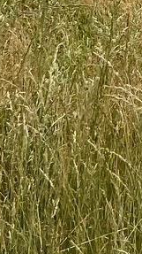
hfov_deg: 5.9
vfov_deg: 9.9
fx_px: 1335
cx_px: 301
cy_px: -292
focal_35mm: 199
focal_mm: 4.25
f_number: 1.8
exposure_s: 1/6061
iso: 32
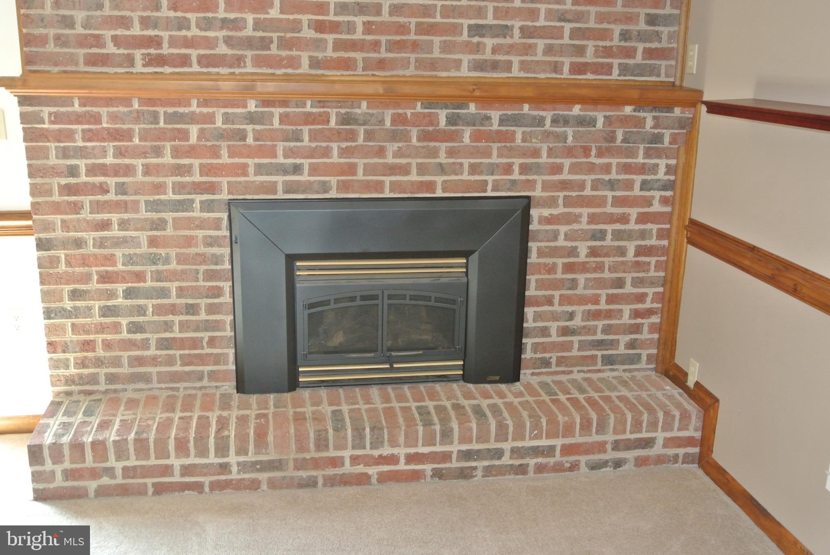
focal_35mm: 37
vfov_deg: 36.0
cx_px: 415
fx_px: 854
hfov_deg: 51.8
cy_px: 278
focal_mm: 14
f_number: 4
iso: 640
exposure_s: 1/60
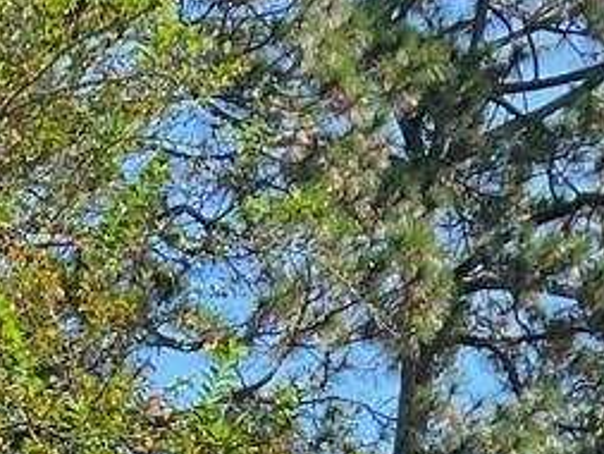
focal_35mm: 207
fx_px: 3614
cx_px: -79
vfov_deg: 6.5
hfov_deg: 9.5
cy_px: 1379
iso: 50
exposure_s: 1/894
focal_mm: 5.7
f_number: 1.5
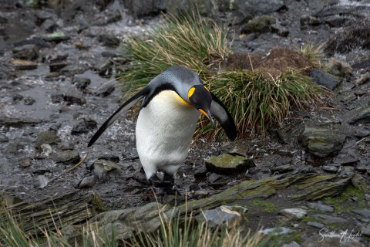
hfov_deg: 16.8
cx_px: 185
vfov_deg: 11.2
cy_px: 124
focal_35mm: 122
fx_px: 1254
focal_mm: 122
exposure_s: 1/320
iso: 360
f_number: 6.3
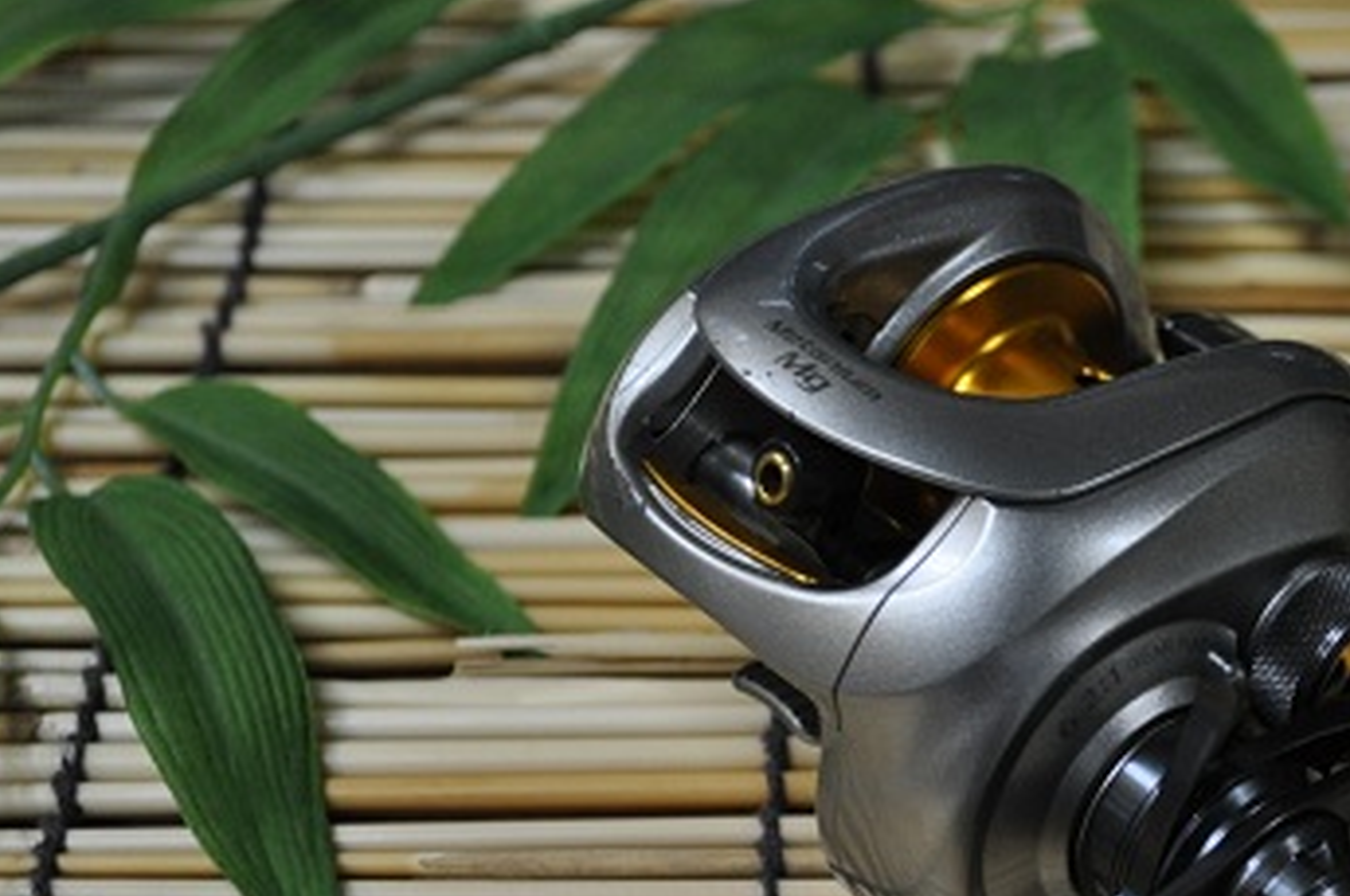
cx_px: 1115
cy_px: 747
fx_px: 4716
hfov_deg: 16.2
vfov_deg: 10.8
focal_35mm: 126
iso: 800
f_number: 5.3
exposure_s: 1/60
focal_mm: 45
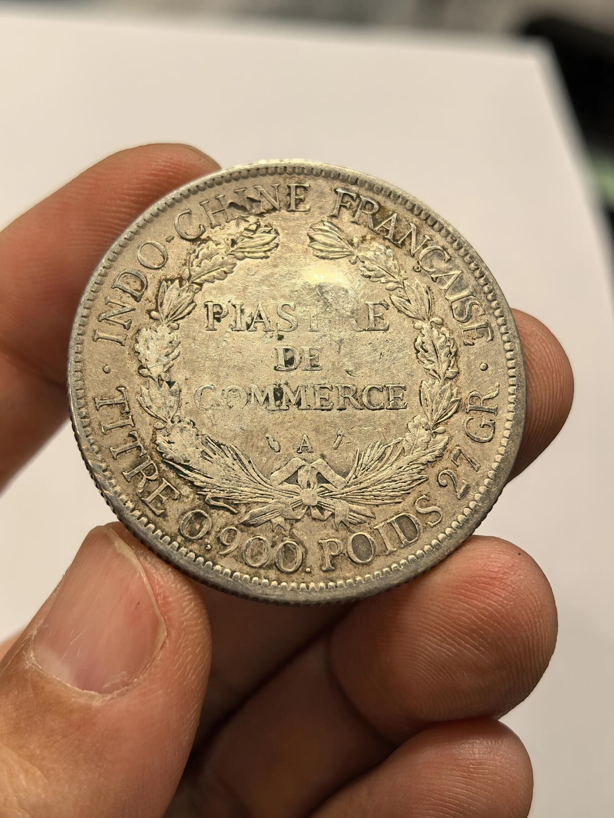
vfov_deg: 35.5
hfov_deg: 27.0
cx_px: 307
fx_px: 1277
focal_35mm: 54
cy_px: 409
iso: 250
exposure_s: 1/100
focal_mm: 6.98
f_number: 2
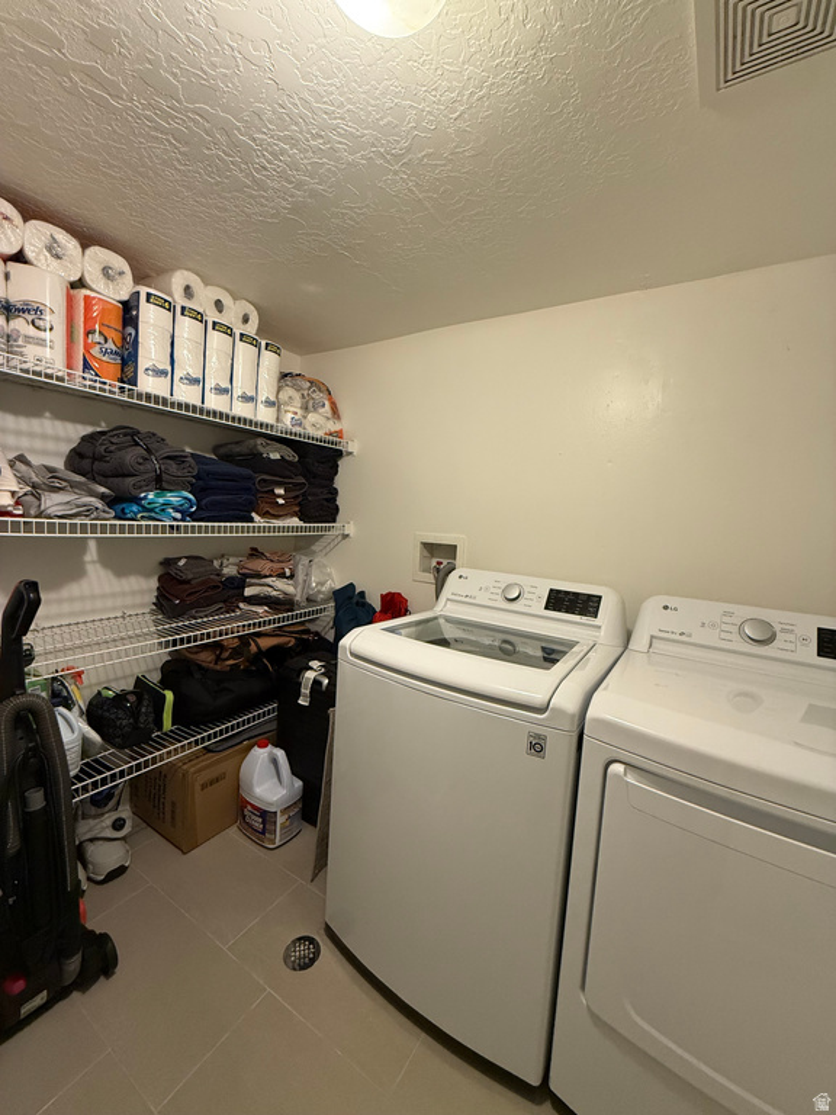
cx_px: 418
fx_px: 451
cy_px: 558
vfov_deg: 102.1
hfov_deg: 85.7
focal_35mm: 14
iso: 400
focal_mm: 2.22
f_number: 2.2
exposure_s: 1/60
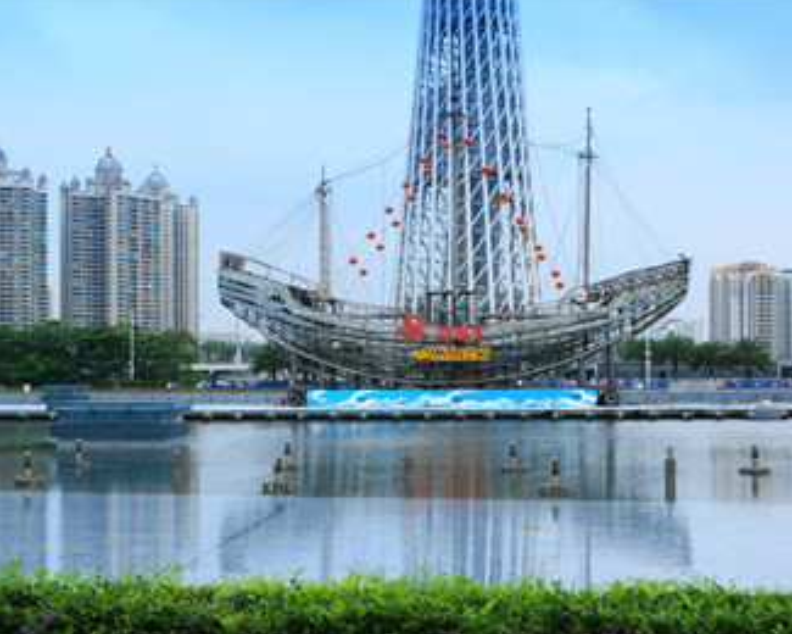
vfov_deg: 25.2
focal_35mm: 61
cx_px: 385
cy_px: 315
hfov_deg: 31.2
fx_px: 1420
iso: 100
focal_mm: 35
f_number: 7.1
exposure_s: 1/50
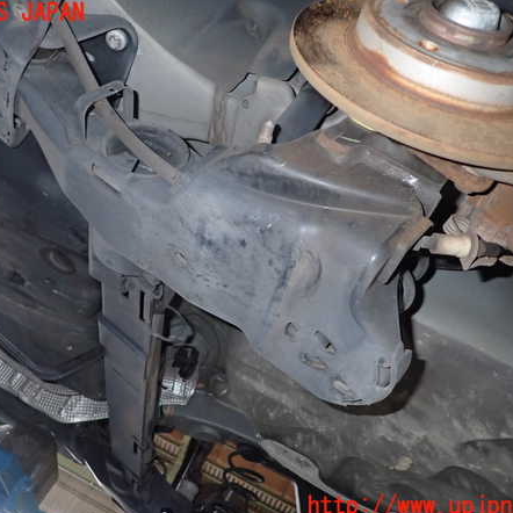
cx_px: 222
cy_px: 260
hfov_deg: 53.9
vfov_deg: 54.0
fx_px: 503
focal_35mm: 30
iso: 500
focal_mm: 4.5
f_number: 5.6
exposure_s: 1/30
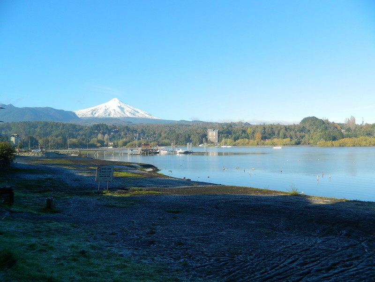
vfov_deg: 54.9
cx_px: 188
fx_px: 271
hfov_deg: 69.4
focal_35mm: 25
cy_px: 141
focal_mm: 4.5
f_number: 3.1
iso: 80
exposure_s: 1/500
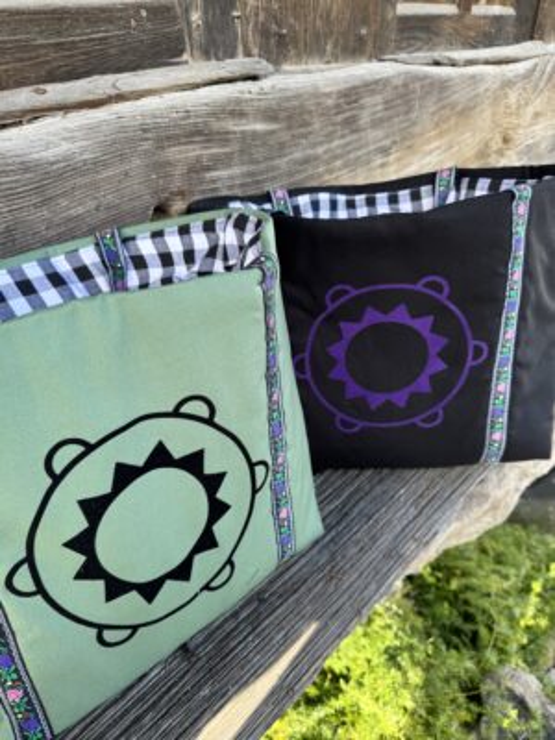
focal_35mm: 24
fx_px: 513
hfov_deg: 56.8
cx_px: 278
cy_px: 370
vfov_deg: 71.6
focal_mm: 6.76
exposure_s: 1/321
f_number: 1.78
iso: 80
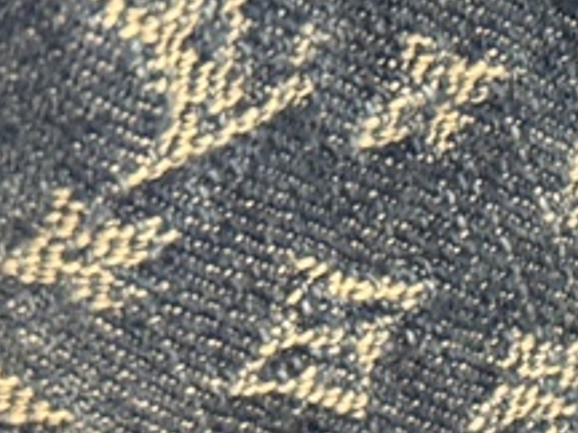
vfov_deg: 6.6
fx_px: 3740
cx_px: 1228
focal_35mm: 224
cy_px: 481
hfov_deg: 8.3
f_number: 1.78
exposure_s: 1/33
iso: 400
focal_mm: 6.76
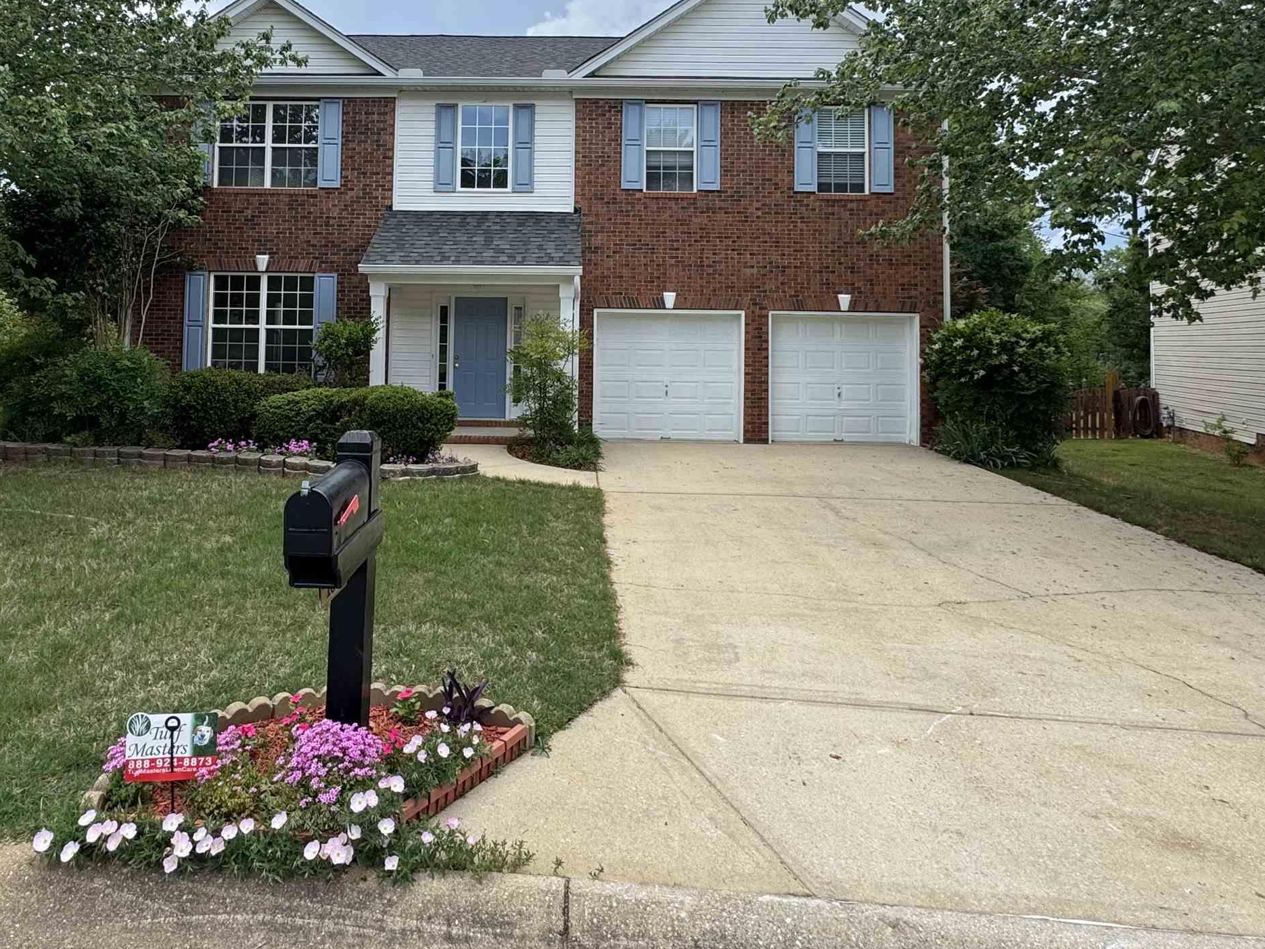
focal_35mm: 23
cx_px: 560
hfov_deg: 73.7
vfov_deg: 57.2
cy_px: 297
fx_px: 840
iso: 50
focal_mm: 2.22
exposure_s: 1/720
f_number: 2.2
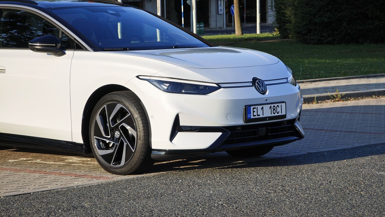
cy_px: 94
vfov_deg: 9.3
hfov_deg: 16.4
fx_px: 1337
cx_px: 192
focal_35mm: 131
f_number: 2.5
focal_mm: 19.4
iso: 50
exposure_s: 1/1208
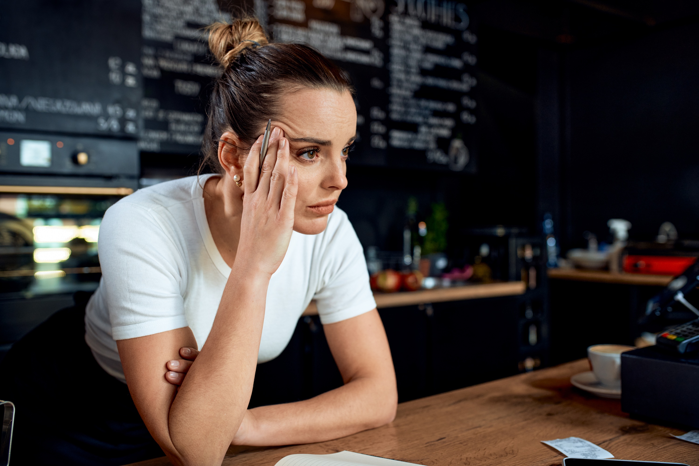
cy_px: 233
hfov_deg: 54.4
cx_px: 350
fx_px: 680
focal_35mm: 35
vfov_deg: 37.9
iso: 640
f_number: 2.8
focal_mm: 35
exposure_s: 1/80
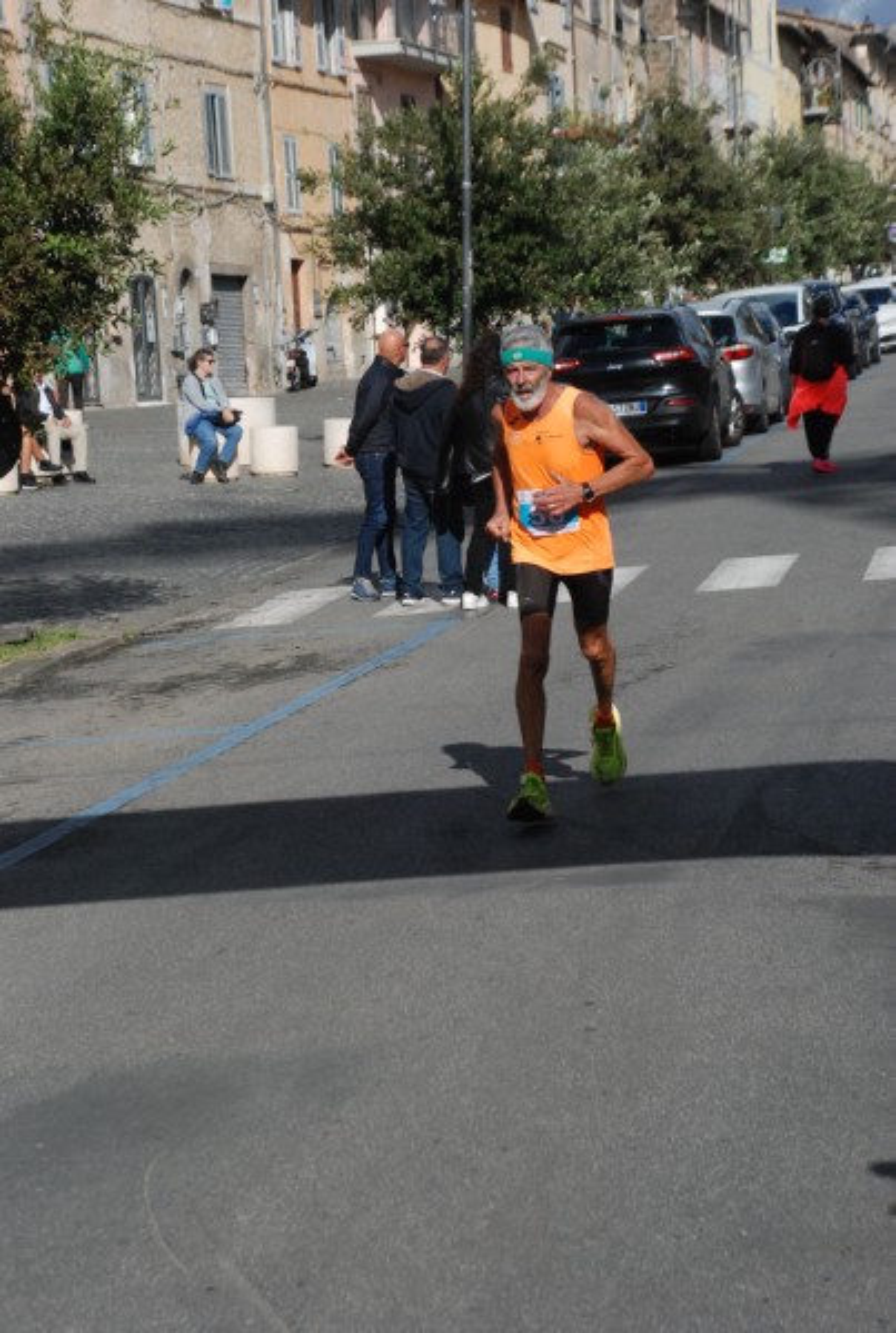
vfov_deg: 20.6
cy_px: 666
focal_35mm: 99
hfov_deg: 13.9
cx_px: 448
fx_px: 3677
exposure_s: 1/2000
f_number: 9
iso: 1000
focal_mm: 66
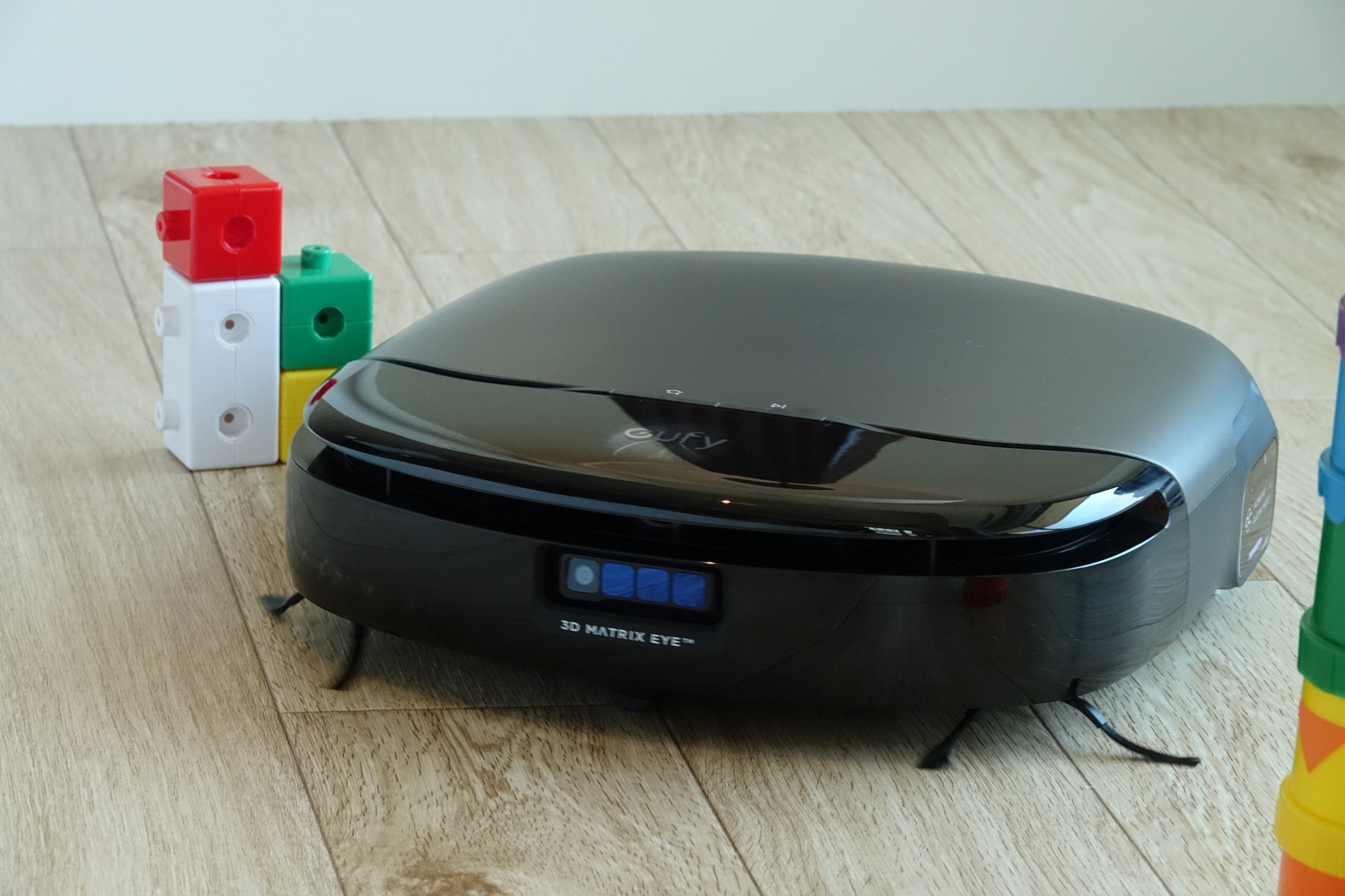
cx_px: 672
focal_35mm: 144
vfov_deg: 9.5
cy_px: 448
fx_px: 5380
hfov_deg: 14.3
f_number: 6.3
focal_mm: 52.82
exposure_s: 1/160
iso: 1600
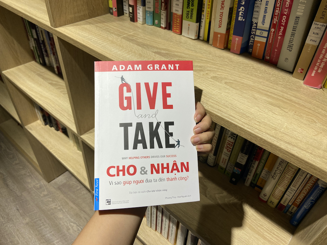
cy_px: 122
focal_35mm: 26
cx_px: 164
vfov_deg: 53.1
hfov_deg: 67.3
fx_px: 246
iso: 32
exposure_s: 1/114
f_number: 1.8
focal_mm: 4.25
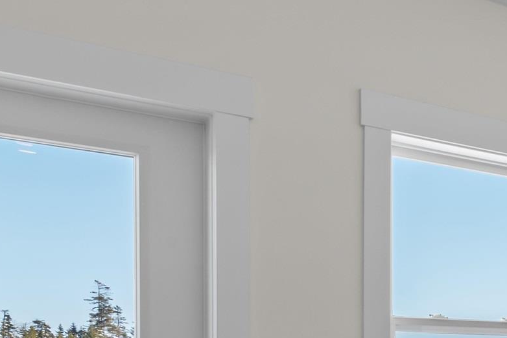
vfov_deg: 23.1
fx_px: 775
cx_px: 894
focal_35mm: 55
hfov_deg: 22.5
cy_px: 373
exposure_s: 1/25
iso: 200
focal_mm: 14
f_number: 11
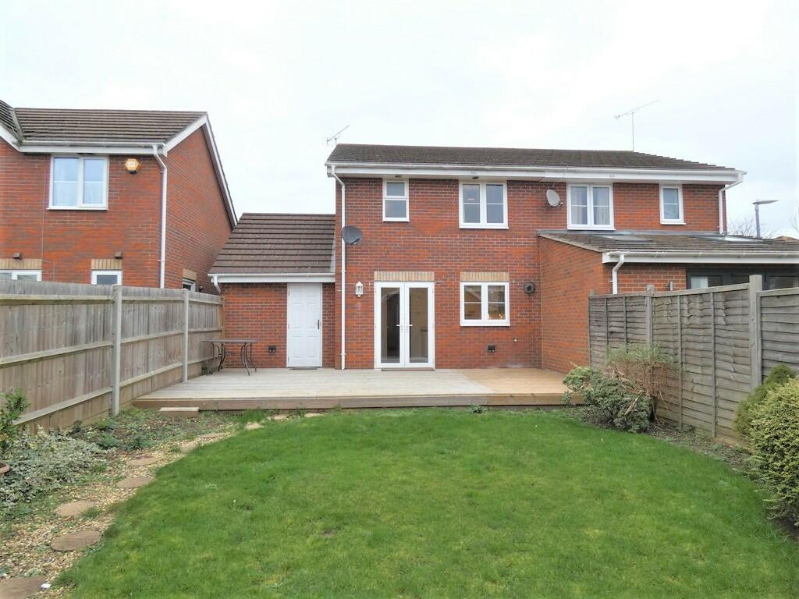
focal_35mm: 20
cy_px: 300
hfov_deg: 81.7
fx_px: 462
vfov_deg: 66.0
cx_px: 400
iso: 80
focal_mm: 3.6
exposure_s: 1/125
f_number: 2.8
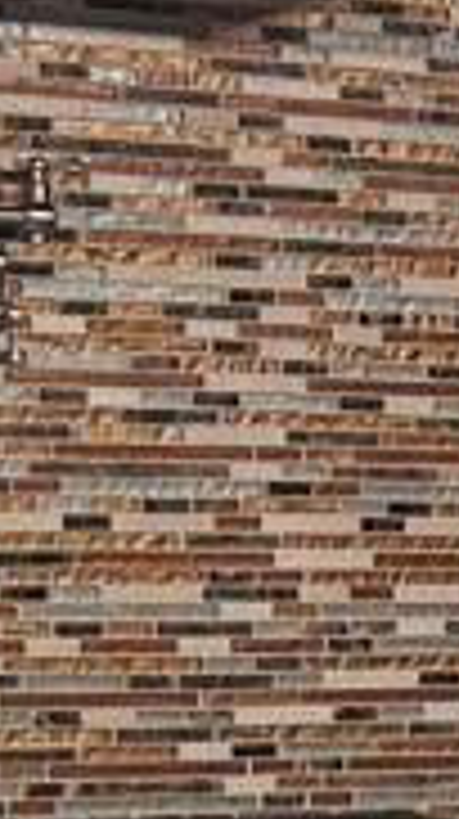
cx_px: 1962
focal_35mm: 230
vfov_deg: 9.3
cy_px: 783
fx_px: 4990
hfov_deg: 4.7
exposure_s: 1/60
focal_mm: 6.76
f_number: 1.78
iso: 125
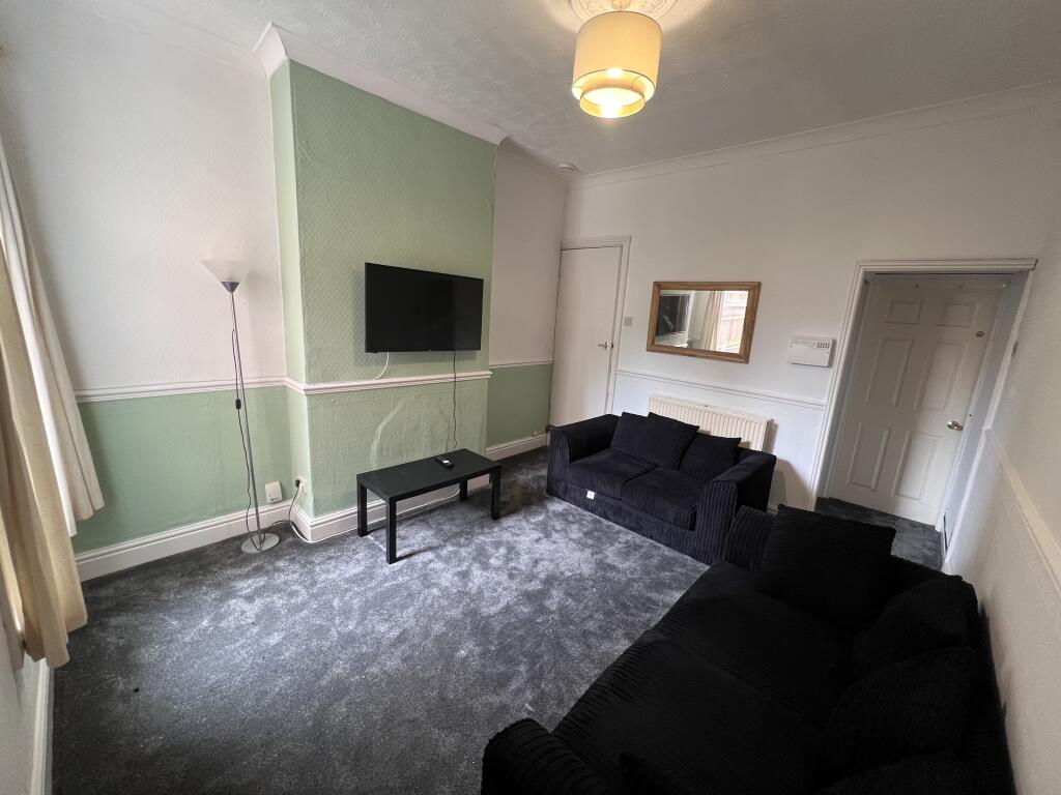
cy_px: 398
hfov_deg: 106.2
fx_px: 398
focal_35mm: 13
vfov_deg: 89.9
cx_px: 530
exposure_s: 1/61
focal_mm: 1.57
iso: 250
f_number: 1.8
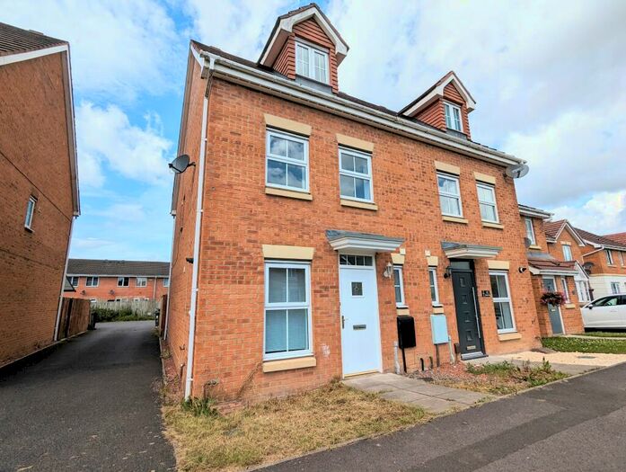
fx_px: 290
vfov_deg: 78.3
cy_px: 236
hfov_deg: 94.4
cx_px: 313
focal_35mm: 16
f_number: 2.2
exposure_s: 1/2203
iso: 50
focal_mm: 2.35
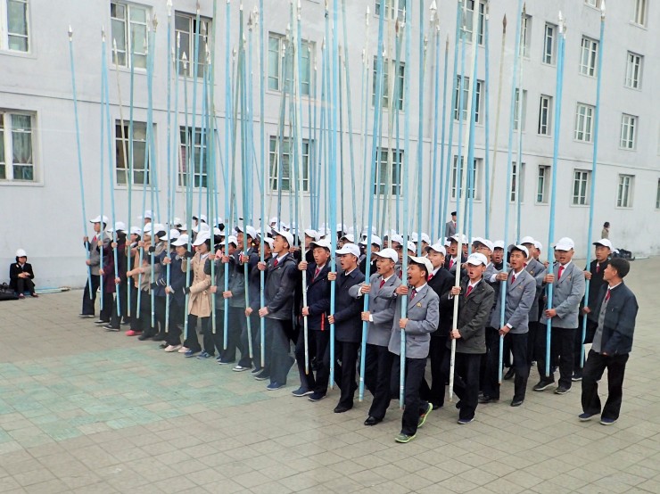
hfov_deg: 69.4
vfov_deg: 54.8
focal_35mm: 25
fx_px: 476
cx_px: 330
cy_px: 247
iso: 100
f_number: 2.8
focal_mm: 4.5
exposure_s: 1/250
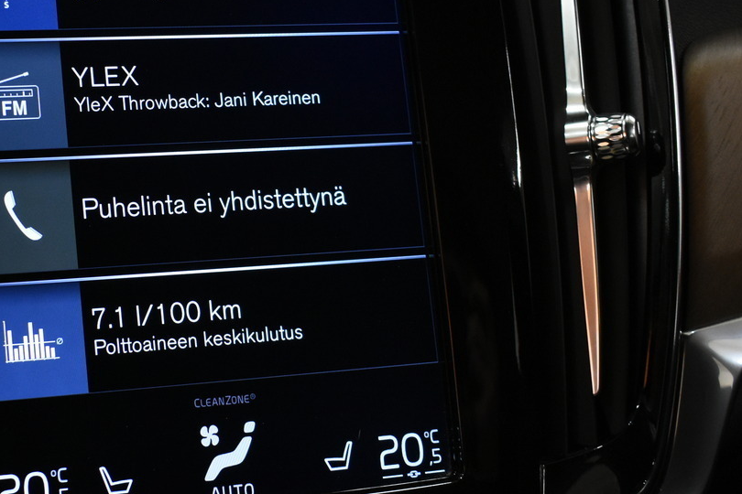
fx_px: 1237
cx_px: 81
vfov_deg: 22.6
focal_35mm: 60
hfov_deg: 31.9
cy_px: 212
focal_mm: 20
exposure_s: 1/60
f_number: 3.8
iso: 1600
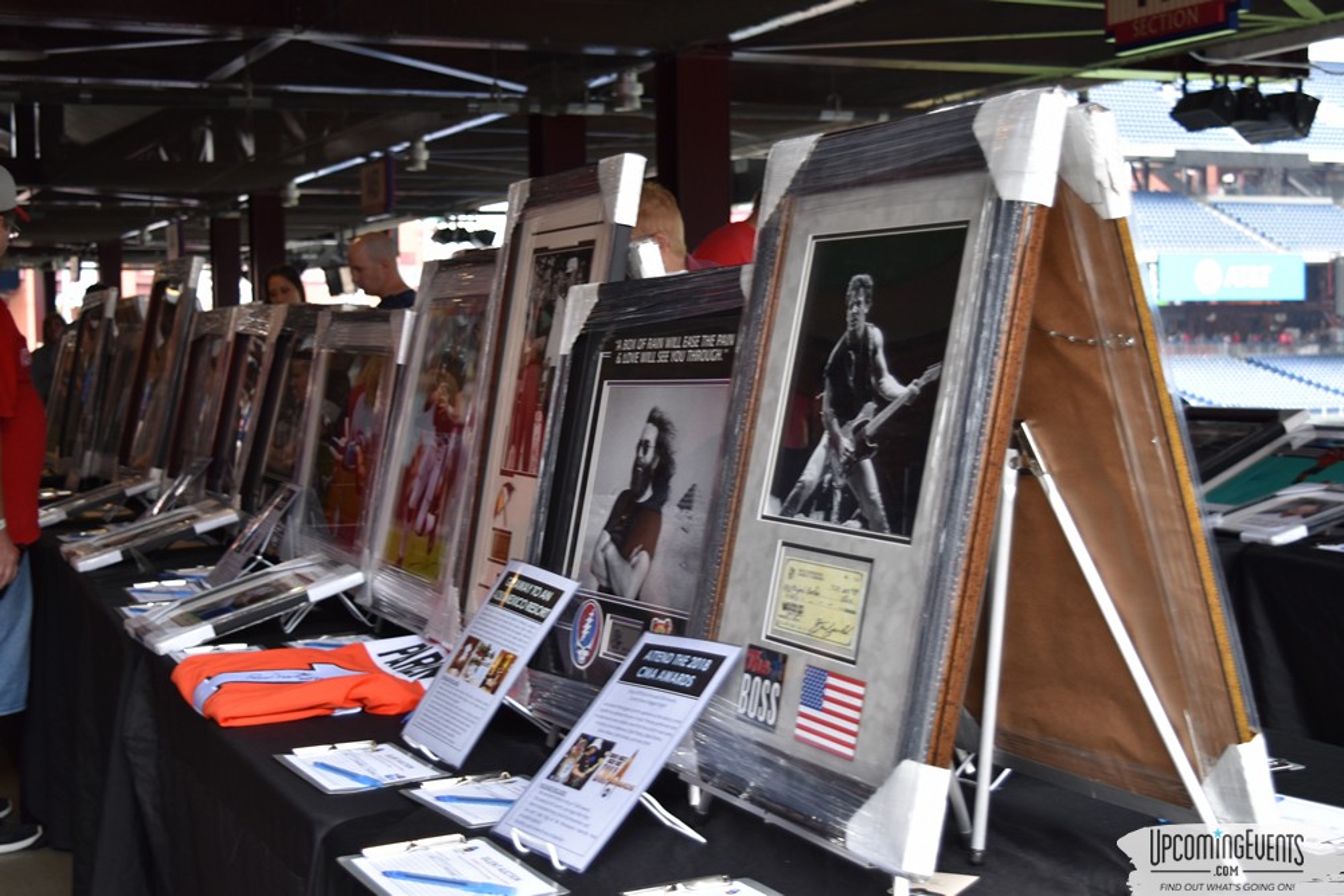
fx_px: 1960
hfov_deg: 37.8
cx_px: 672
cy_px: 448
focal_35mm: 52
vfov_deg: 25.8
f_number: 4.5
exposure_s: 1/80
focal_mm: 35
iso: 400
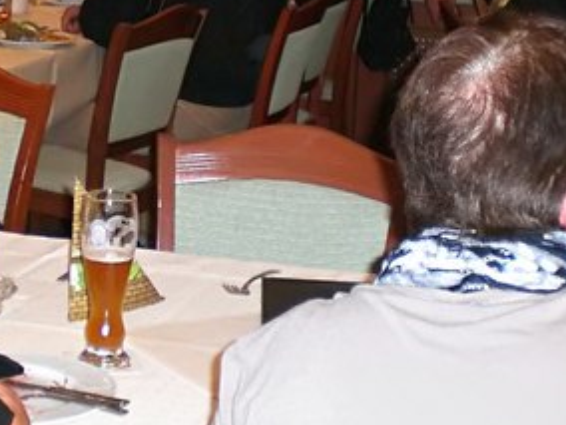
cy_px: -72
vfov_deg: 13.5
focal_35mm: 107
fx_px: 1750
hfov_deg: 18.3
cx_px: 167
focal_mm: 6.3
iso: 200
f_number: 3.1
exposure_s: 1/60
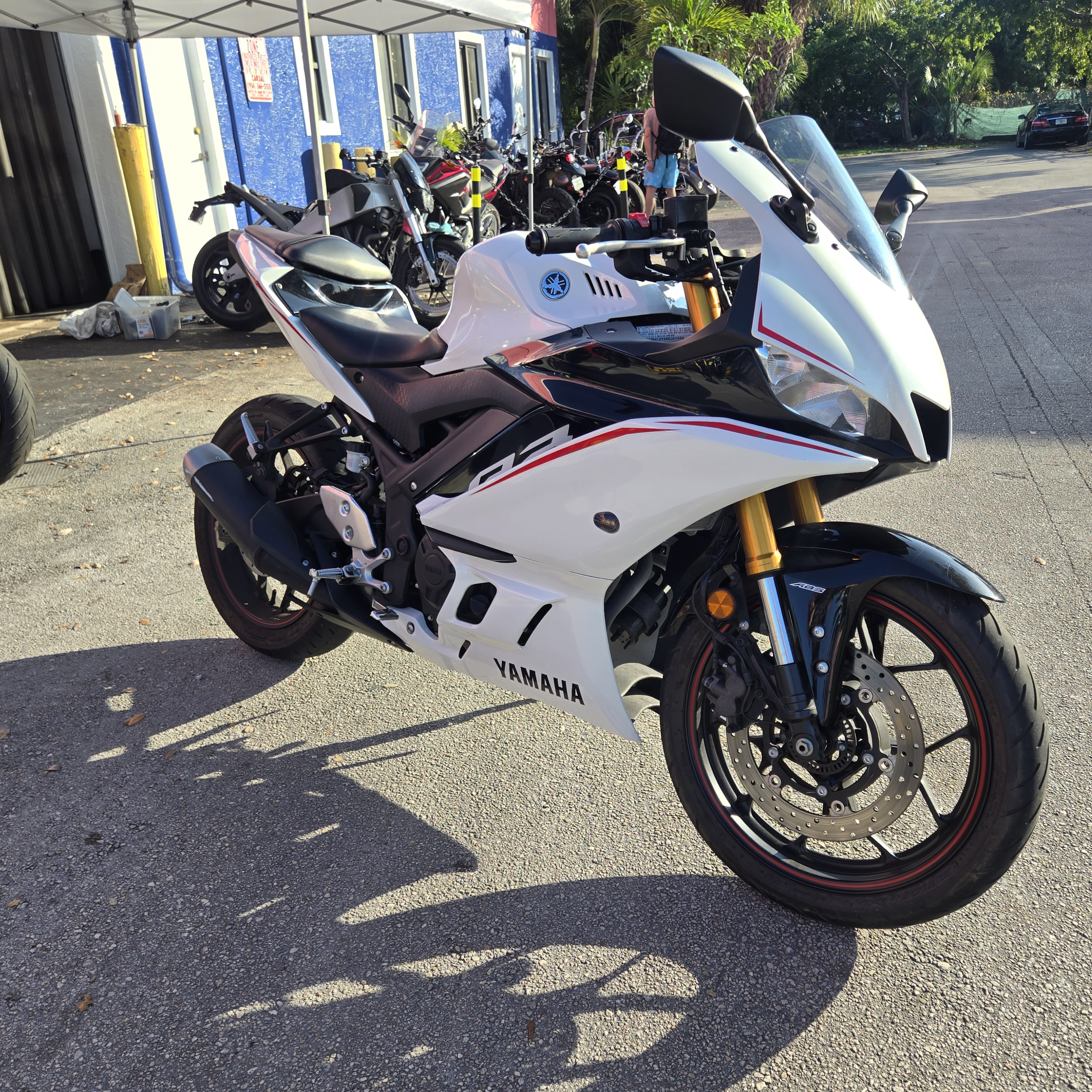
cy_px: 561
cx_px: 564
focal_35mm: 28
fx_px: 999
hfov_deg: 57.3
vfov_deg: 57.3
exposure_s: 1/713
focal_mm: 5.4
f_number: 1.8
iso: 25
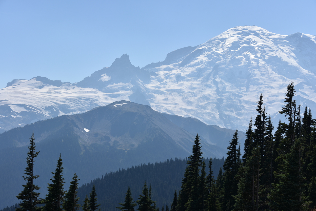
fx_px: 685
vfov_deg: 17.5
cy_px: 106
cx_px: 158
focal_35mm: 78
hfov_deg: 26.0
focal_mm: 78
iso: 100
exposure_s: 1/400
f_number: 10
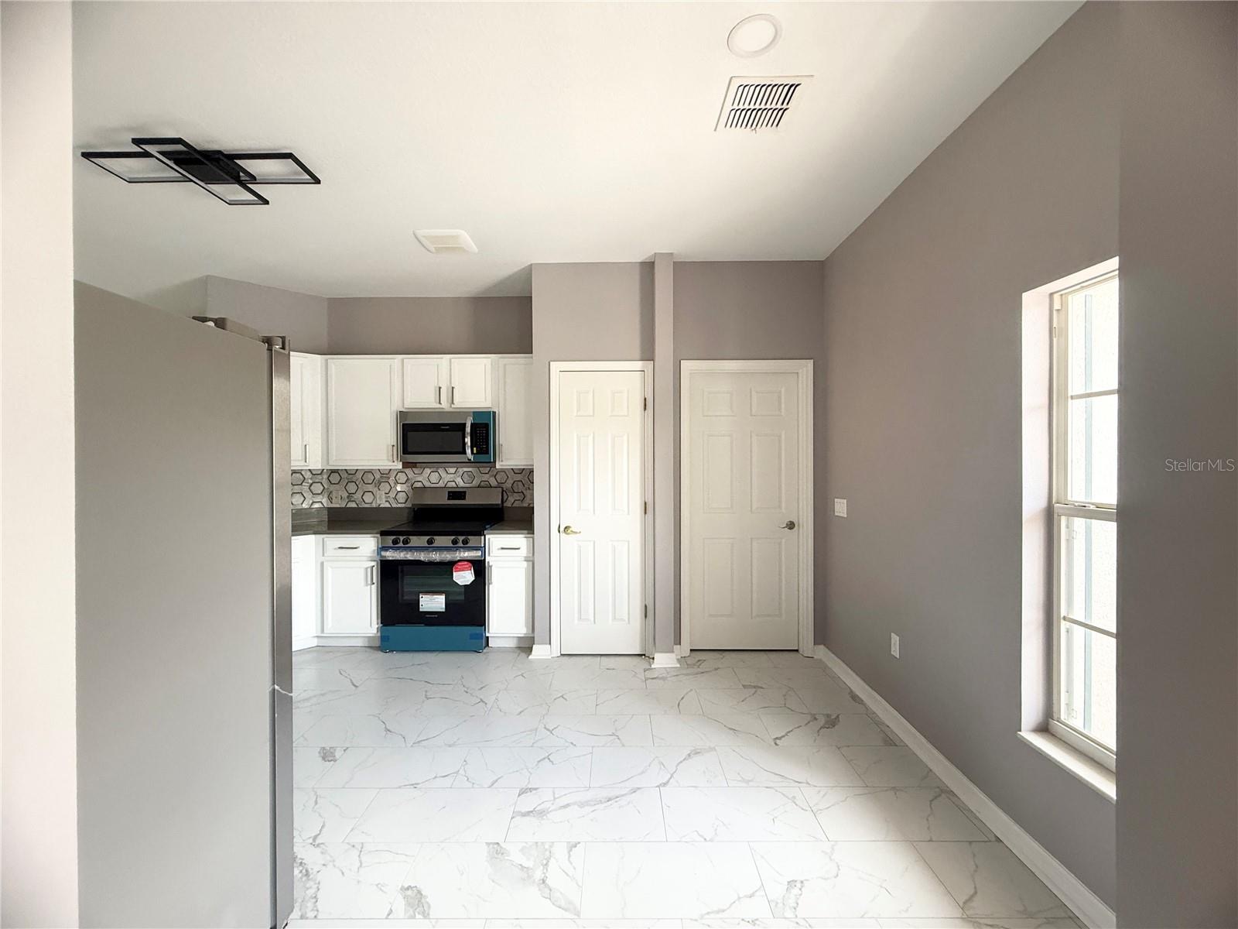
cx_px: 619
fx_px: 501
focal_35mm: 14
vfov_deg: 85.7
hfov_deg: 102.1
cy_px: 464
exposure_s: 1/99
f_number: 2.2
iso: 250
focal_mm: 2.22
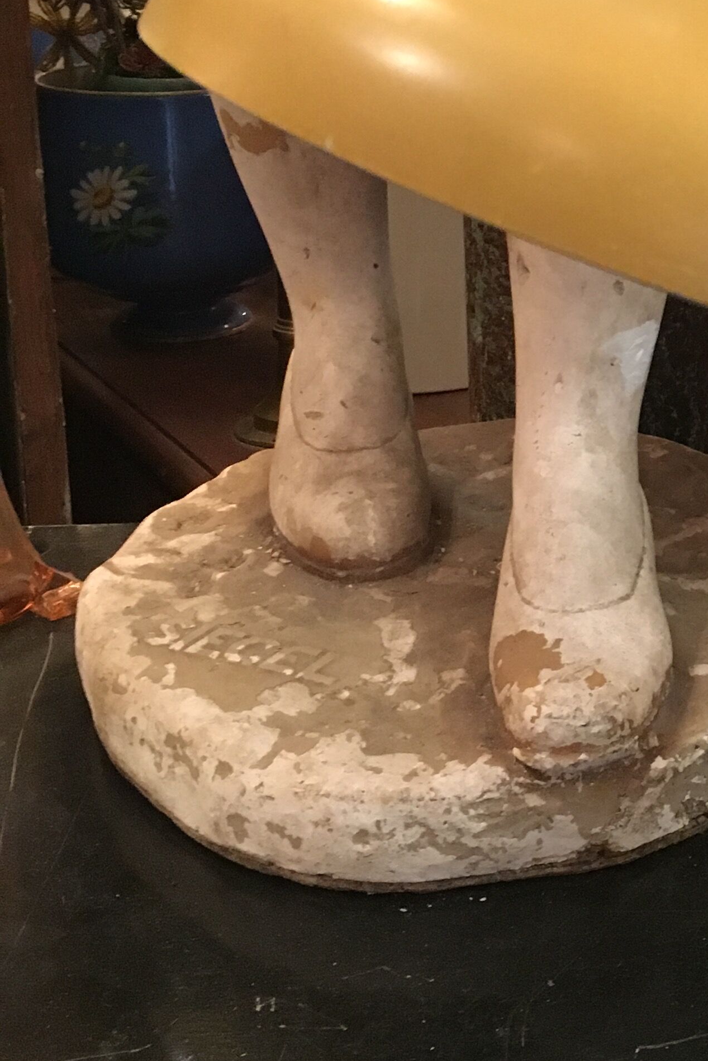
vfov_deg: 31.0
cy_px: 308
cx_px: 844
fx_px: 1888
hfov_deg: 20.0
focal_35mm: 64
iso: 200
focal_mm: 4.15
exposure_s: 1/17
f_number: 2.2
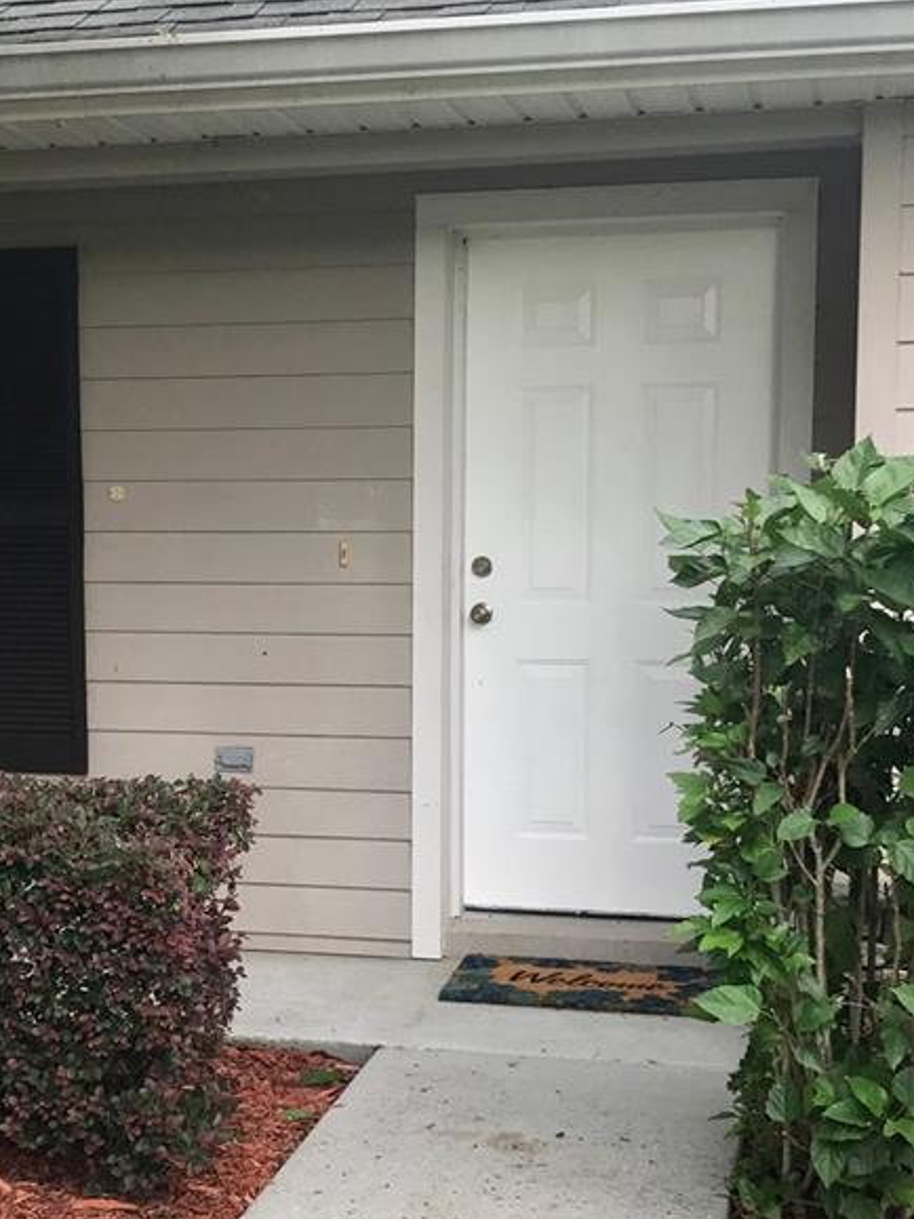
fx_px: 2043
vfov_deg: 33.1
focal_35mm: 58
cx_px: 291
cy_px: 739
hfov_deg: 25.1
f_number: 1.8
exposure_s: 1/120
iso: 25
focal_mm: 3.99
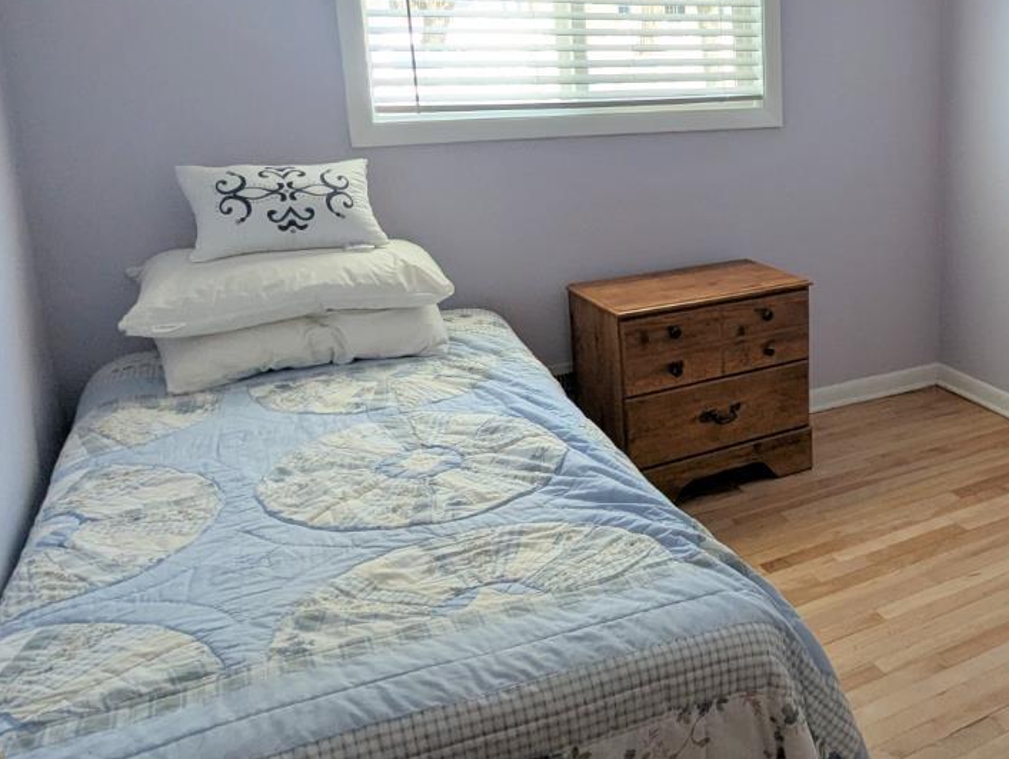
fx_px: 992
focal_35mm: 34
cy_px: 264
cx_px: 863
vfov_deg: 41.4
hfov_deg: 49.4
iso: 69
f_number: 2.2
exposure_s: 1/145
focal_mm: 2.35
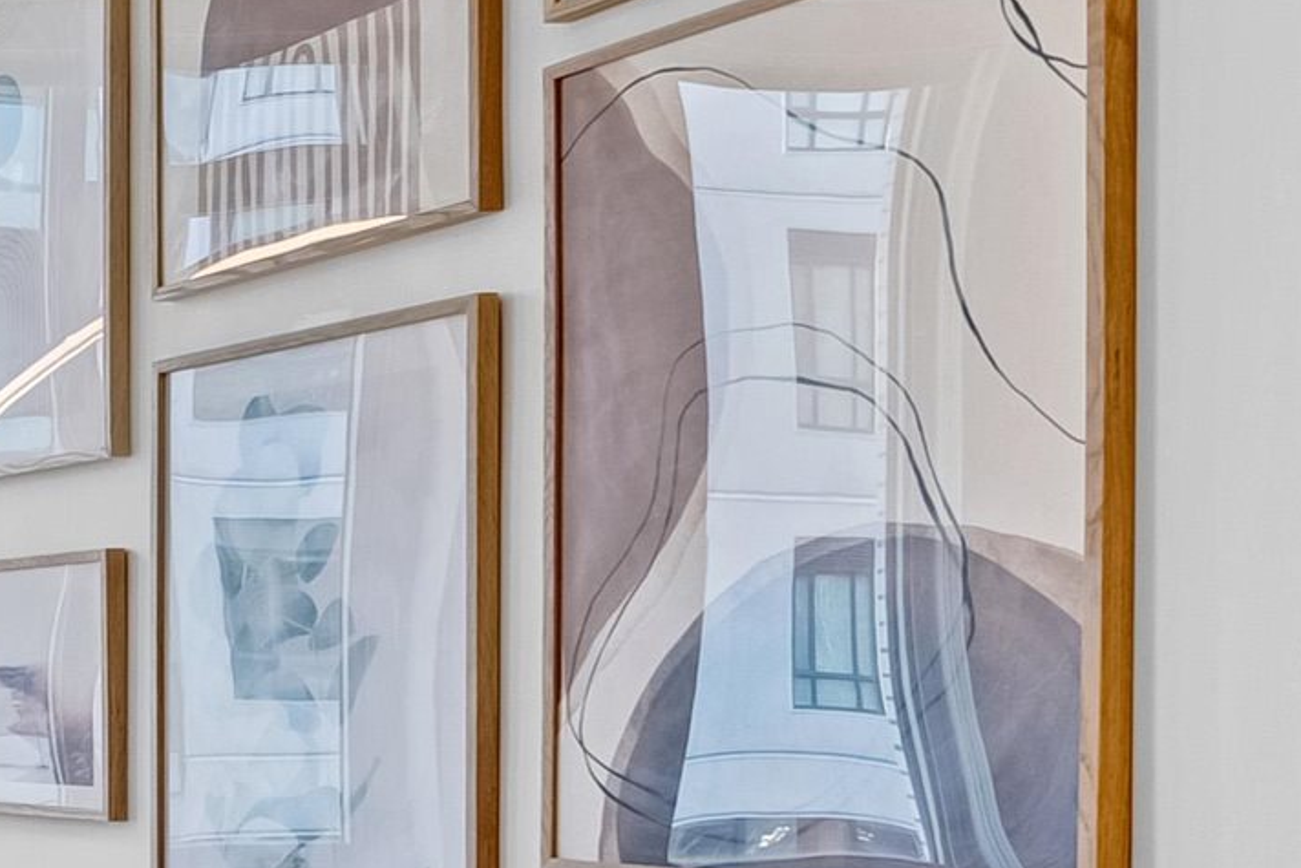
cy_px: 711
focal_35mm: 69
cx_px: -1369
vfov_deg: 19.5
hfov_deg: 18.2
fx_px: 2494
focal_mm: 16
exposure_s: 1/13
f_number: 7.1
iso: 160
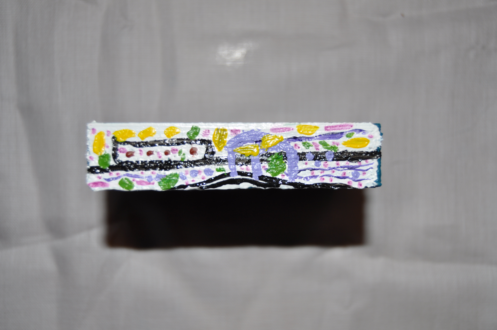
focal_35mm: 45
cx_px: 248
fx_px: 620
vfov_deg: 29.8
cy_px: 165
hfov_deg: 43.7
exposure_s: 1/60
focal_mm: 30
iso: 200
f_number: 4.2
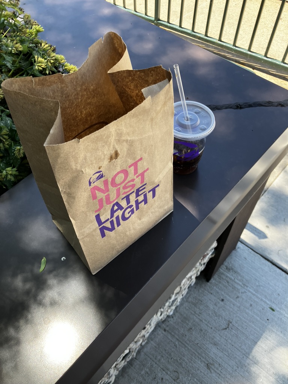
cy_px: 192
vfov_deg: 63.4
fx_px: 311
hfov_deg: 49.7
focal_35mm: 28
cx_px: 144
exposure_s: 1/349
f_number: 1.8
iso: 32
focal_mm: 3.99
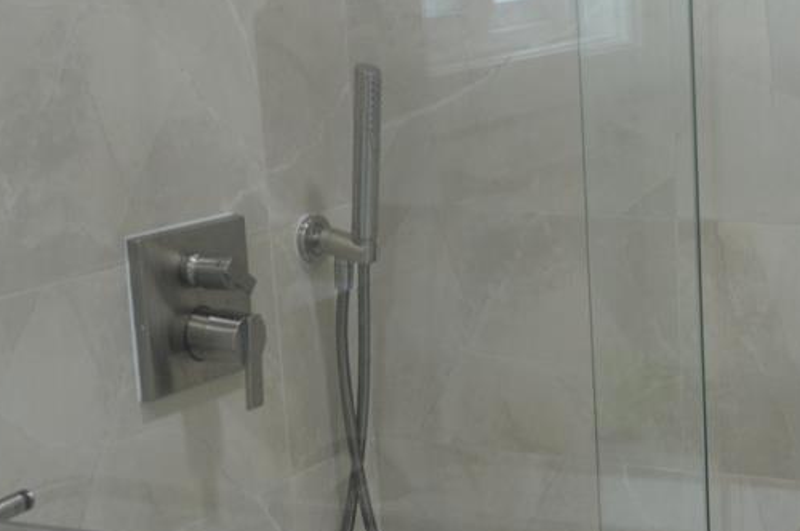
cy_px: 354
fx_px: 1798
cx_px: 869
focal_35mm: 81
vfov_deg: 16.8
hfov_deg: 23.6
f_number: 4.5
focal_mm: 18
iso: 400
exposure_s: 1/60
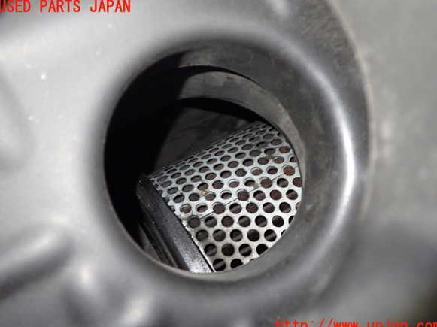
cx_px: 220
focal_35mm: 31
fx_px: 391
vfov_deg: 45.4
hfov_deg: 58.4
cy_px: 167
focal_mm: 5.4
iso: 800
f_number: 2.3
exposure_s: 1/30
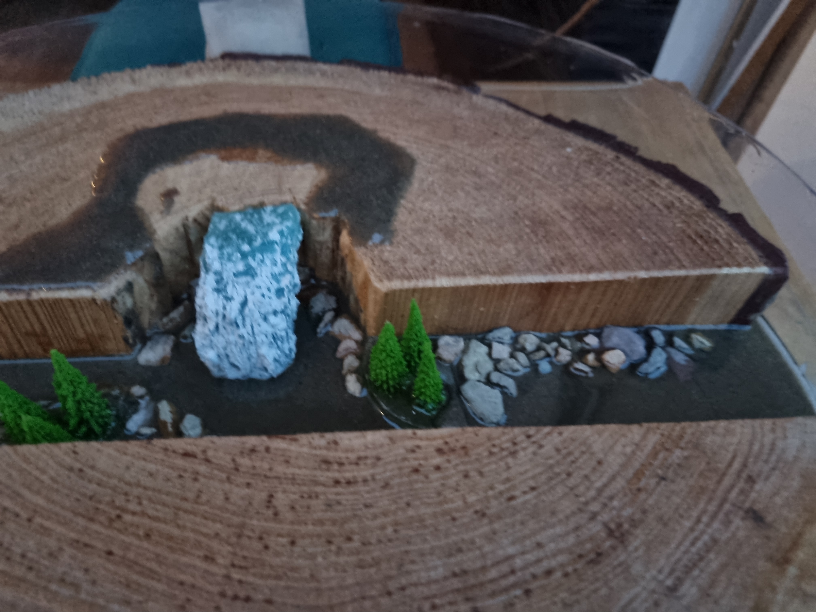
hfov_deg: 67.3
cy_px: 306
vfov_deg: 53.1
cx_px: 408
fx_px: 613
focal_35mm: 26
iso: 1250
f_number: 1.8
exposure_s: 1/13
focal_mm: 5.4
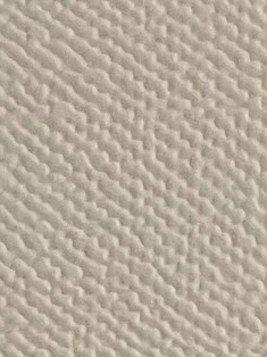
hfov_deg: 9.2
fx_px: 1637
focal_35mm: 159
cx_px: -47
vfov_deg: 9.7
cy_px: 1064
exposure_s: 1/50
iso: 200
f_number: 1.6
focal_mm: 5.1
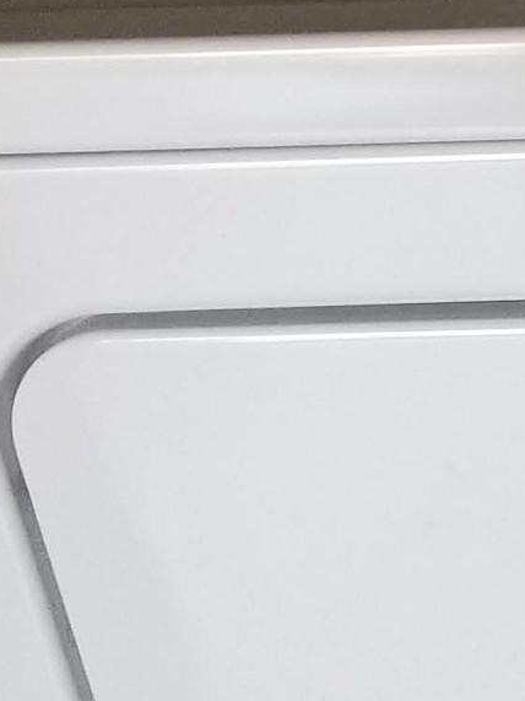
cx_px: 1601
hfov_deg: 8.7
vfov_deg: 14.1
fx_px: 2832
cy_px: 514
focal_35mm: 140
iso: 100
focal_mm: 4.25
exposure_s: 1/50
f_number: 1.7
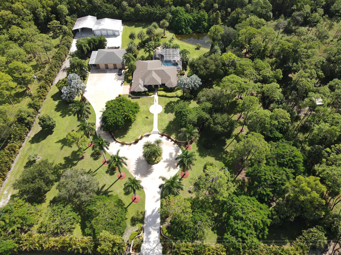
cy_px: 128
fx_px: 236
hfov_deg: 71.6
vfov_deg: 56.8
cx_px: 170
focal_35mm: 24
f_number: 2.8
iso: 100
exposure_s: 1/320
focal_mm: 4.5
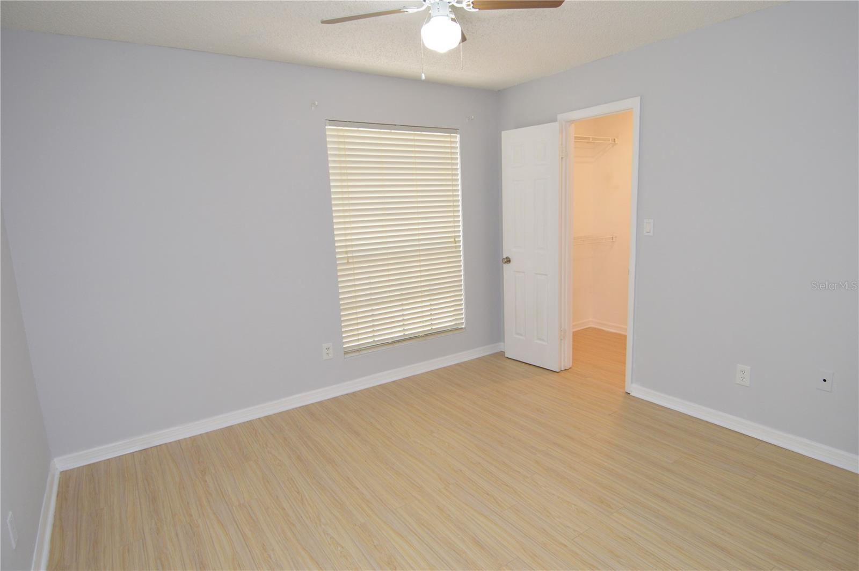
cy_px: 286
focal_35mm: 18
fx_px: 429
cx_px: 430
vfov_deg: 67.3
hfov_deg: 90.1
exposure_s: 1/60
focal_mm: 12
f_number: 4
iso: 400
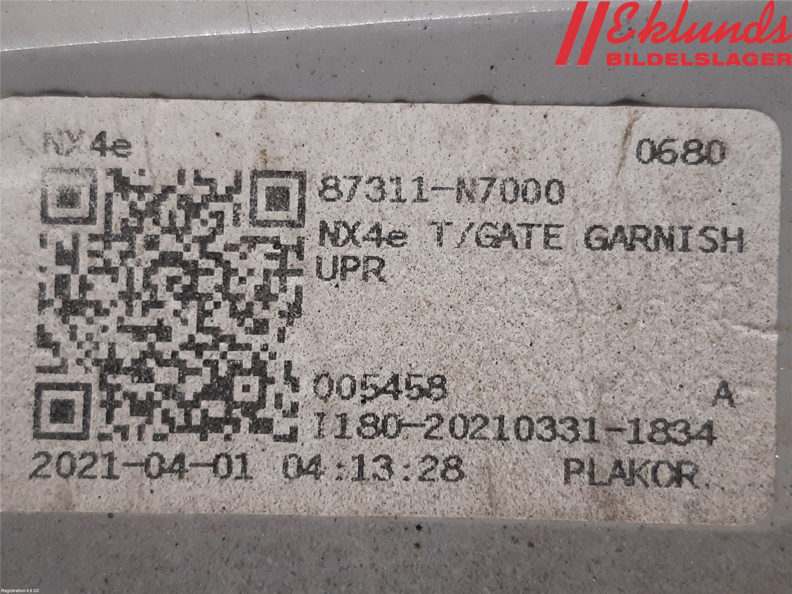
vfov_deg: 53.1
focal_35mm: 26
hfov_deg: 67.3
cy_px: 297
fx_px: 595
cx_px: 396
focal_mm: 3.93
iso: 160
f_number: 1.7
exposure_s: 1/50
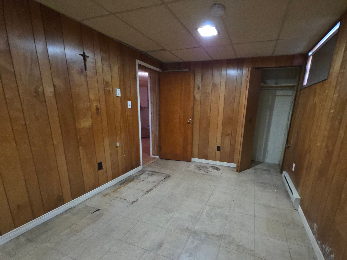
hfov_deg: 94.2
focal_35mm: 16
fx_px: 160
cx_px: 190
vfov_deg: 77.5
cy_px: 152
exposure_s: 1/30
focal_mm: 2.2
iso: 800
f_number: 1.9
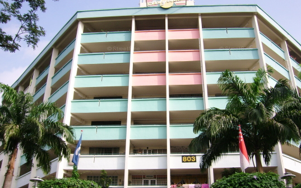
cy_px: 106
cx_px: 149
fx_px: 312
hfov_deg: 51.6
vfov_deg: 33.5
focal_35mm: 38
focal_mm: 5.95
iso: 50
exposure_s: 1/229
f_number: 5.8
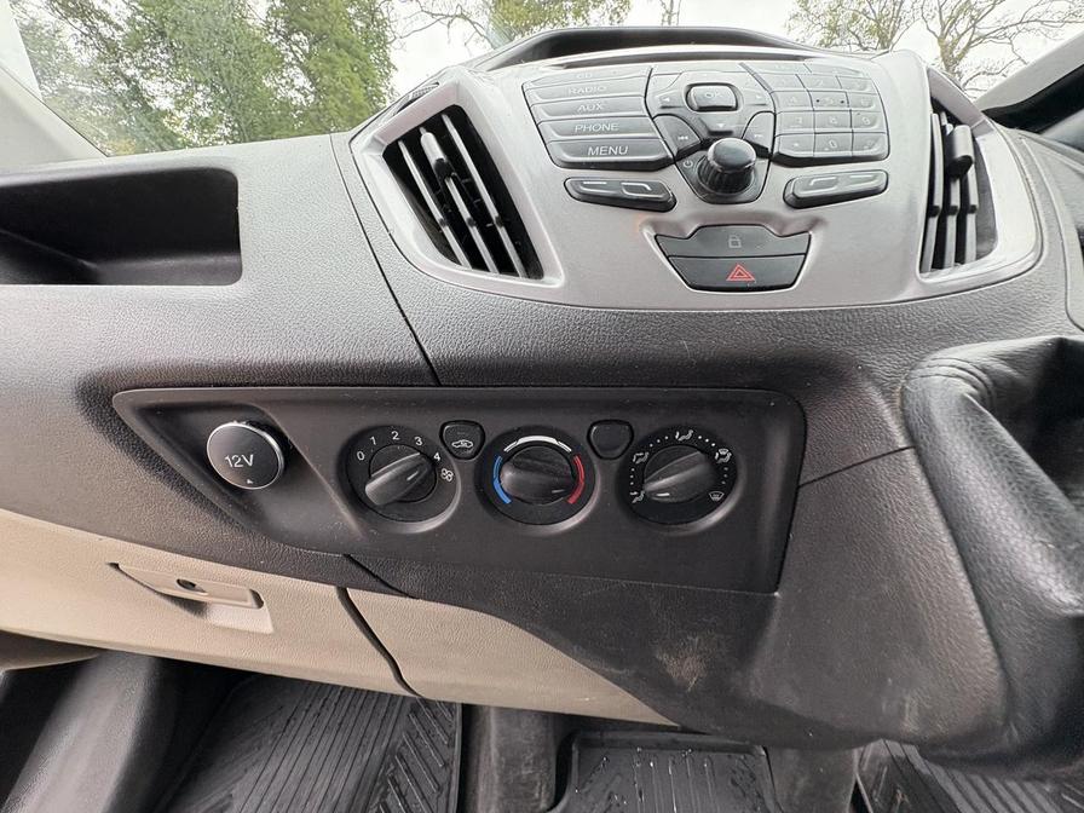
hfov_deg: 102.1
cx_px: 542
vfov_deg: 85.7
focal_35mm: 14
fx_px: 438
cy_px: 406
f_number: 2.2
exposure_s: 1/87
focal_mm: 2.22
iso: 200
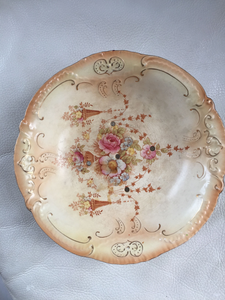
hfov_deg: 48.2
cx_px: 112
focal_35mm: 29
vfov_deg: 61.7
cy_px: 150
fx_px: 251
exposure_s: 1/50
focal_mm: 4.15
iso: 32
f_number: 2.2
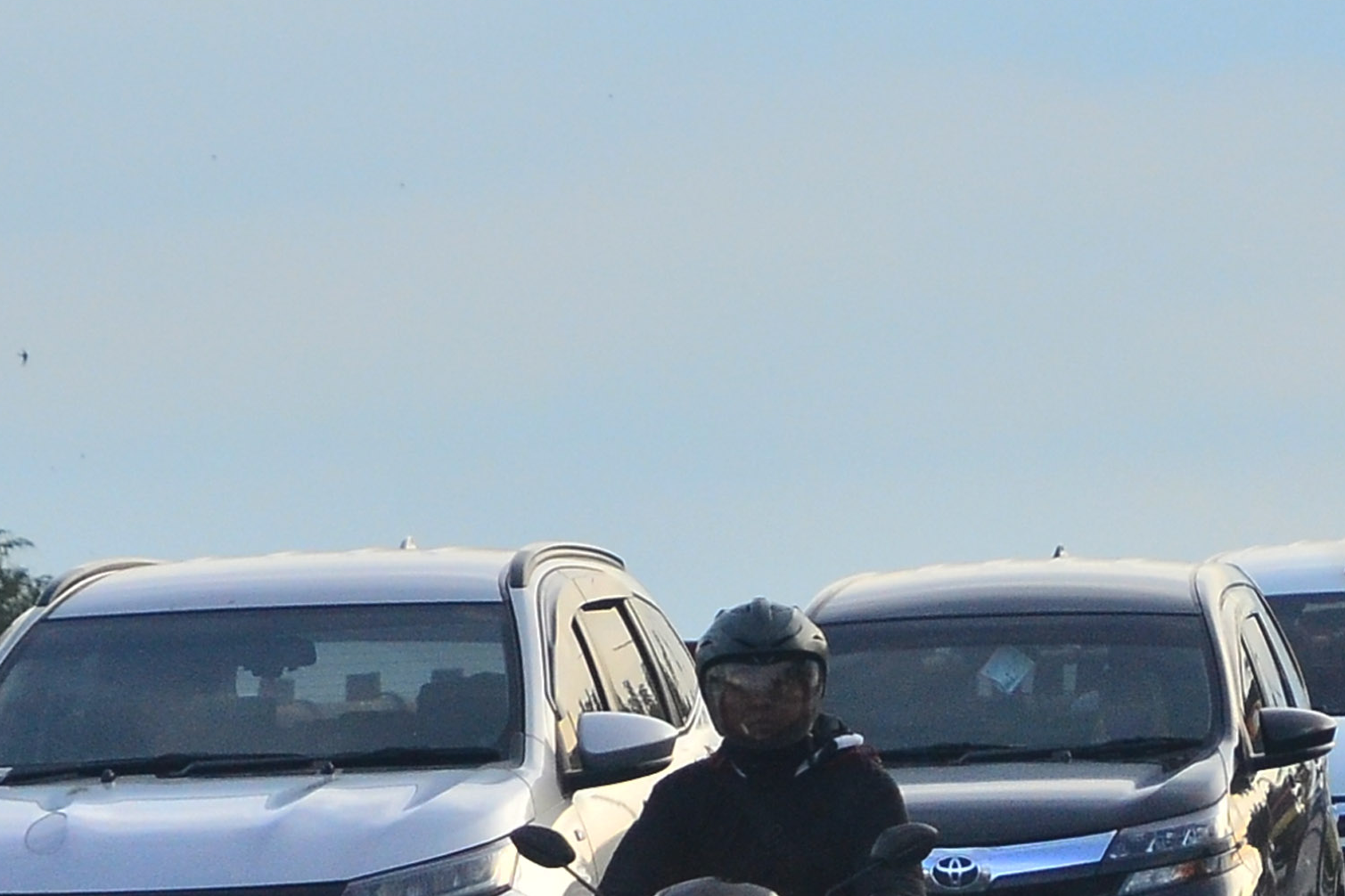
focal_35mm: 416
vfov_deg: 3.3
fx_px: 15527
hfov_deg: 4.9
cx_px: 1685
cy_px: 742
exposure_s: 1/500
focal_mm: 85
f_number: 5.6
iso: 560
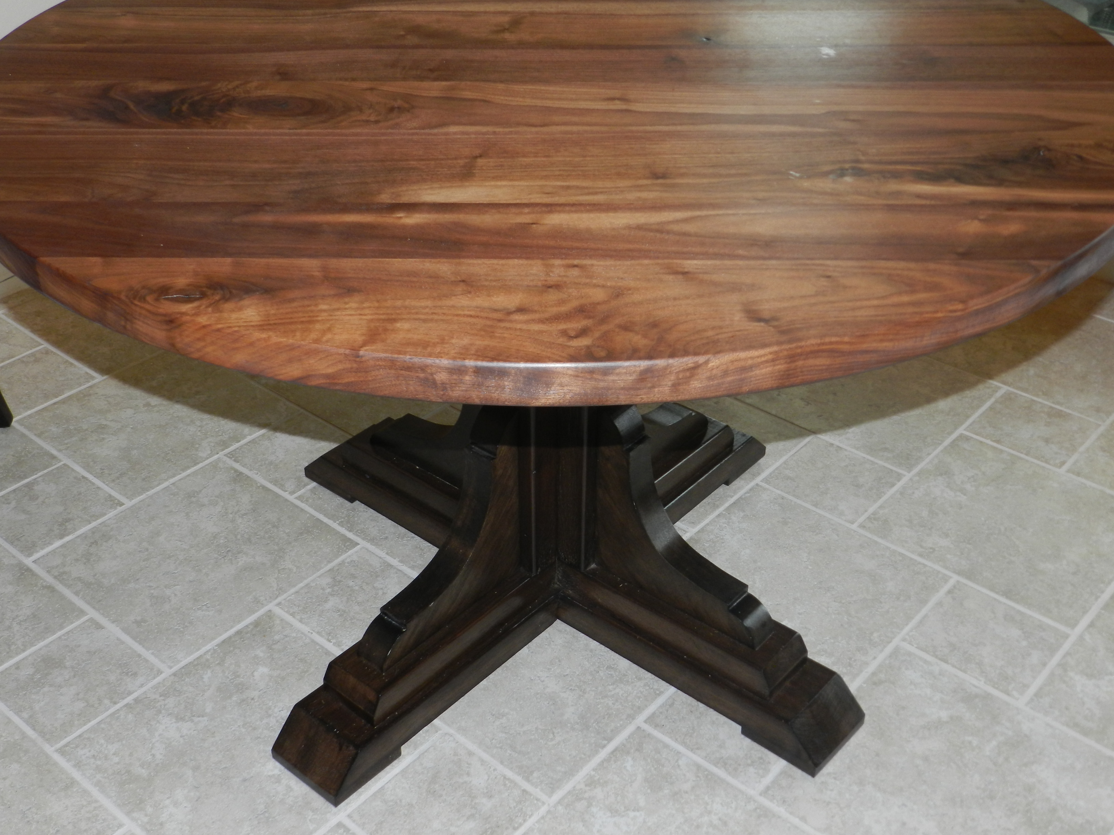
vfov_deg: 37.7
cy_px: 418
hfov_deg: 49.0
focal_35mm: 38
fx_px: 1223
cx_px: 557
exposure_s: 1/30
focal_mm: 6.7
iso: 200
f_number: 4
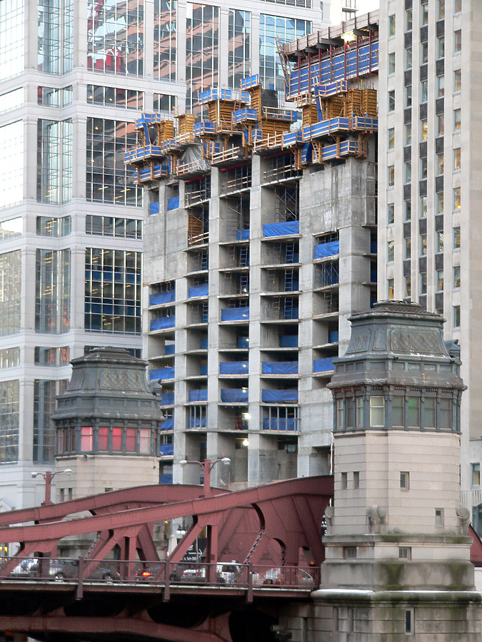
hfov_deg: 12.3
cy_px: 321
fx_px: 2228
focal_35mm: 120
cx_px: 241
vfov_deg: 16.4
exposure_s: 1/30
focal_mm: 20
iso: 200
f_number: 2.8
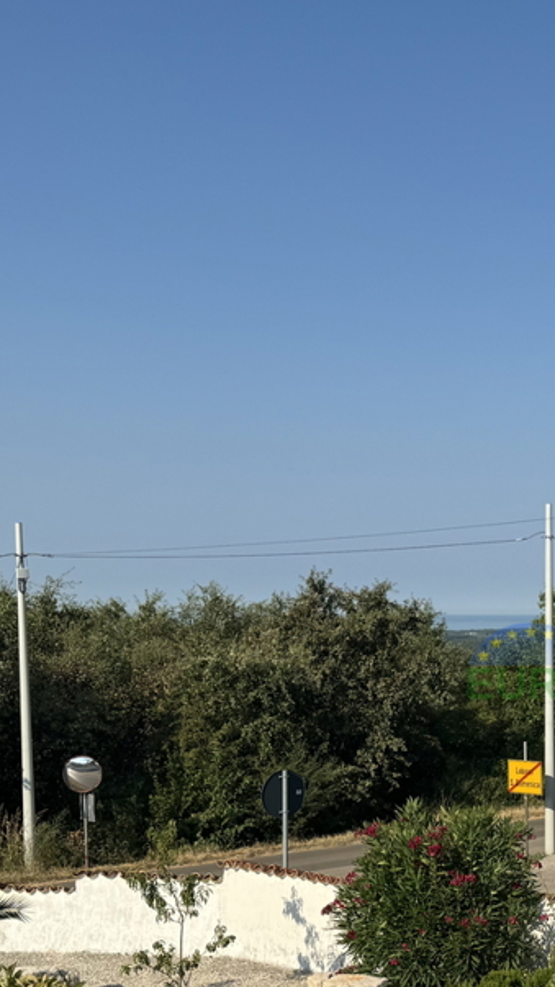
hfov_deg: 21.6
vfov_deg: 39.4
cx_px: 638
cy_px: 661
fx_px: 1361
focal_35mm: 52
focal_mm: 6.76
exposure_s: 1/5348
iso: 80
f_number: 1.78
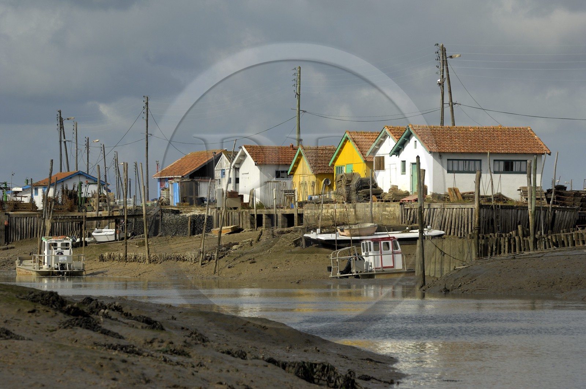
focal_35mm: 188
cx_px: 293
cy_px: 194
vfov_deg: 7.3
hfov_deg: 11.0
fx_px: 3048
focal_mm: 125
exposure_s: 1/400
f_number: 6.7
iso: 100
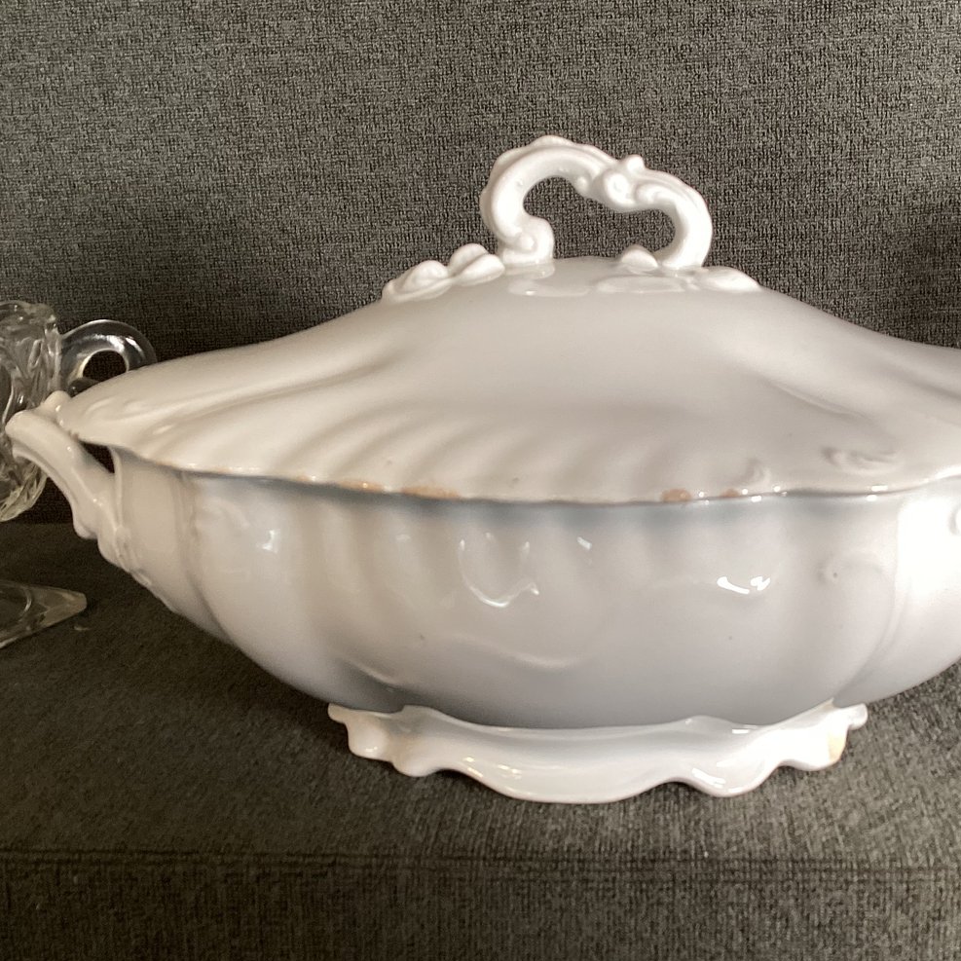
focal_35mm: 42
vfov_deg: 40.0
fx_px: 1319
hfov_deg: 39.8
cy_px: 504
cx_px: 581
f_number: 2.4
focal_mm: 3.3
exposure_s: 1/60
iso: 80
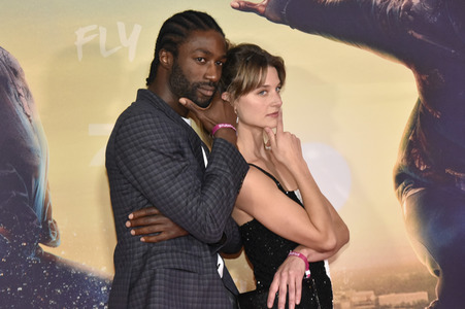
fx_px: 968
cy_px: 154
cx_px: 232
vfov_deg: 18.2
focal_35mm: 75
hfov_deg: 27.0
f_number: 8
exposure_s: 1/250
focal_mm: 75
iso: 4000
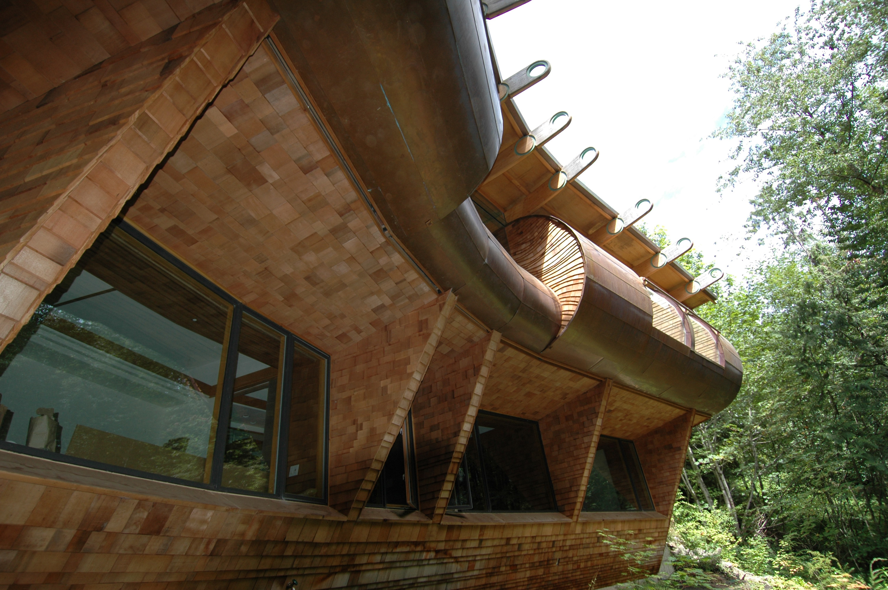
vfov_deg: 67.3
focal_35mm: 18
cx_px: 444
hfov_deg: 90.1
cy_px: 295
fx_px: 444
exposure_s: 1/320
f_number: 4
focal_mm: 12
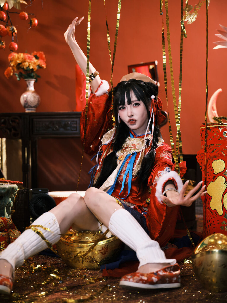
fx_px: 533
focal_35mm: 61
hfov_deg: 24.0
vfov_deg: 31.7
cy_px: 152
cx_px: 114
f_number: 4
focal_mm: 76.5
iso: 800
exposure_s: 1/125
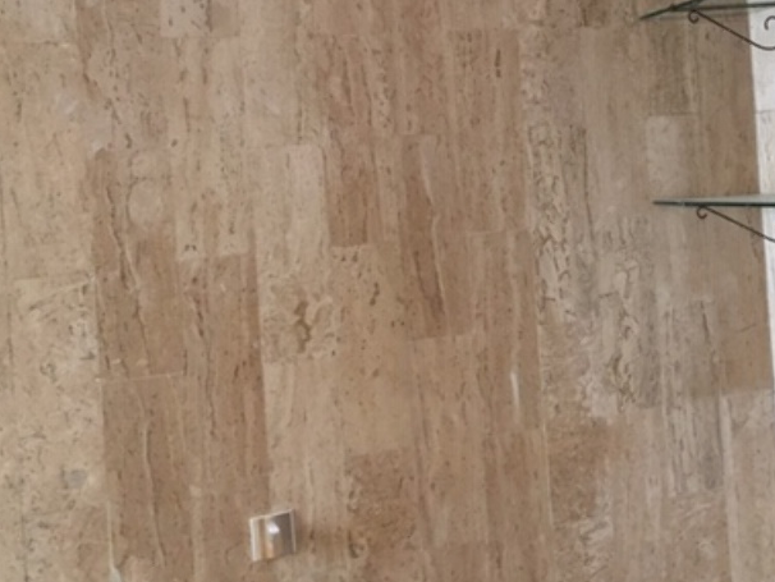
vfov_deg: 29.3
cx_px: 547
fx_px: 1097
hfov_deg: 38.2
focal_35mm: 49
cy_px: 161
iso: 250
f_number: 2.2
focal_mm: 4.15
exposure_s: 1/24
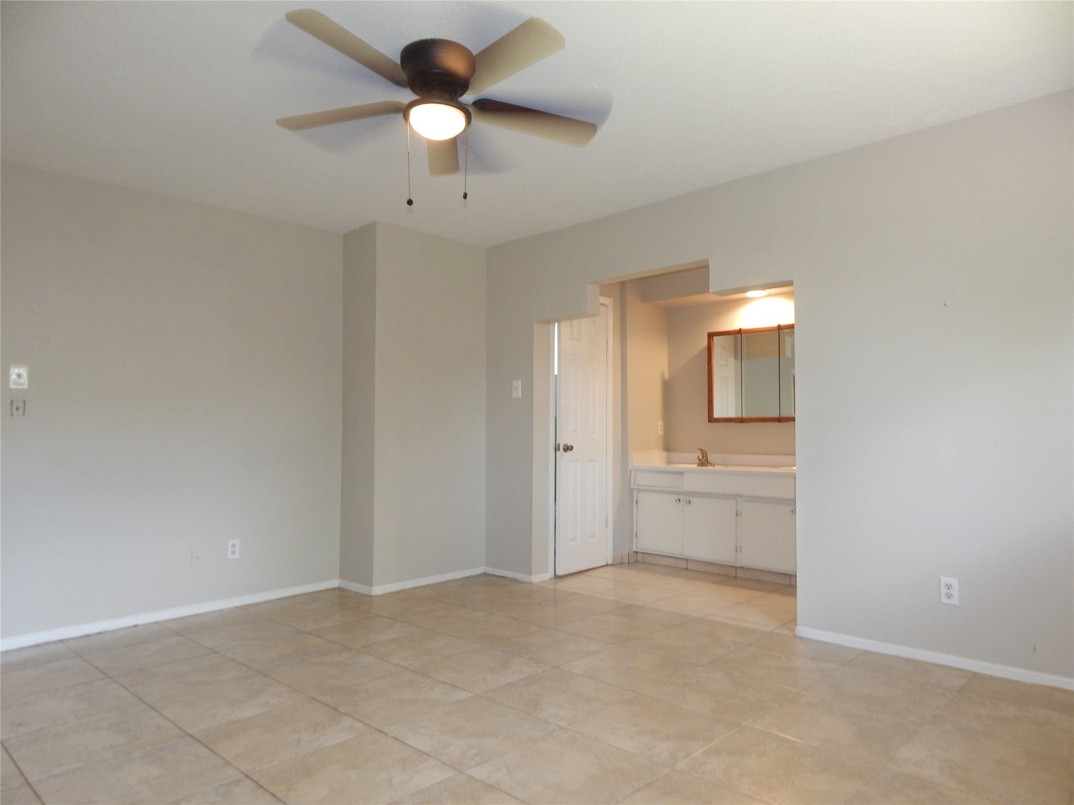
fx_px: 683
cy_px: 402
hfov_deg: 76.4
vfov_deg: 61.1
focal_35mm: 22
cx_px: 537
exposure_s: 1/30
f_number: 3
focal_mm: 4
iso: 160
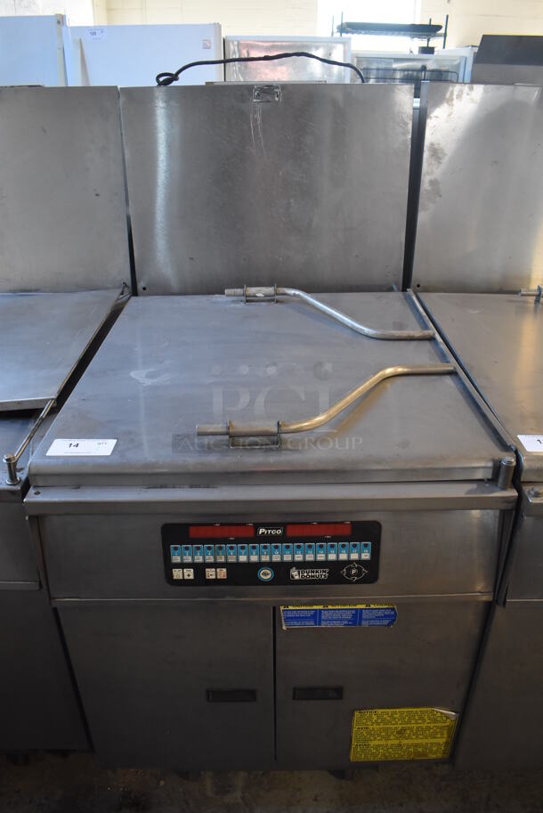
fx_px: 610
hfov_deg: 48.0
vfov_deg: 67.3
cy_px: 406
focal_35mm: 27
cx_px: 272
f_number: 3.5
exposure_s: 1/125
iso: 1800
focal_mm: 18
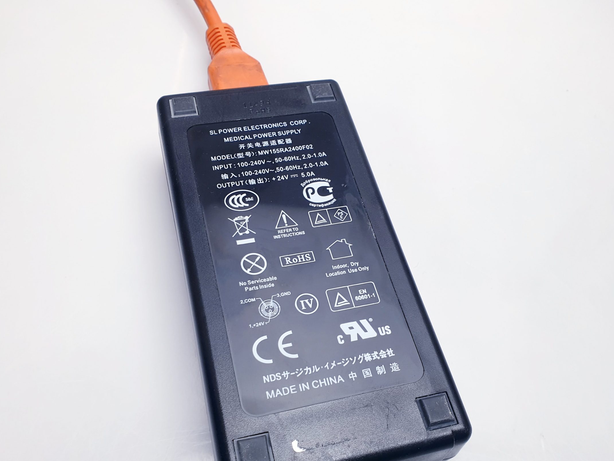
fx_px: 550
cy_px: 274
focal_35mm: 31
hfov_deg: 58.3
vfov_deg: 45.2
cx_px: 321
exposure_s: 1/50
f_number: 2.4
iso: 64
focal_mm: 4.3
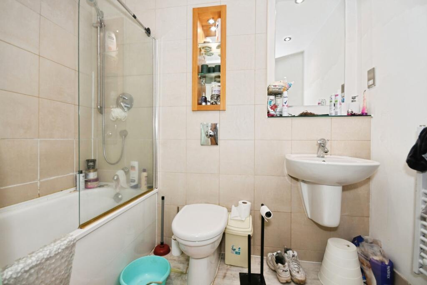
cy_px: 142
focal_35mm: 15
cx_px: 214
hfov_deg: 100.4
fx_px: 178
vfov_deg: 77.4
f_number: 8
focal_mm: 10
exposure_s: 1/60
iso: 400
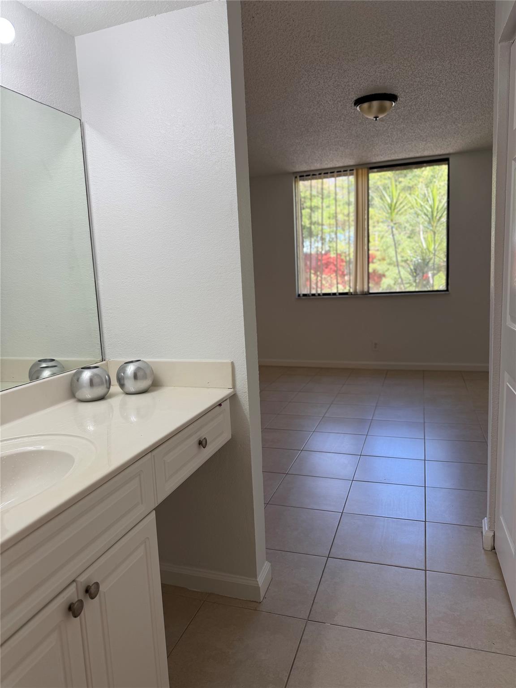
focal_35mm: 24
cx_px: 258
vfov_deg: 71.6
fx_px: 477
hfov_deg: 56.8
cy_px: 344
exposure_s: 1/140
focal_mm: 6.76
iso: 50
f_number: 1.78
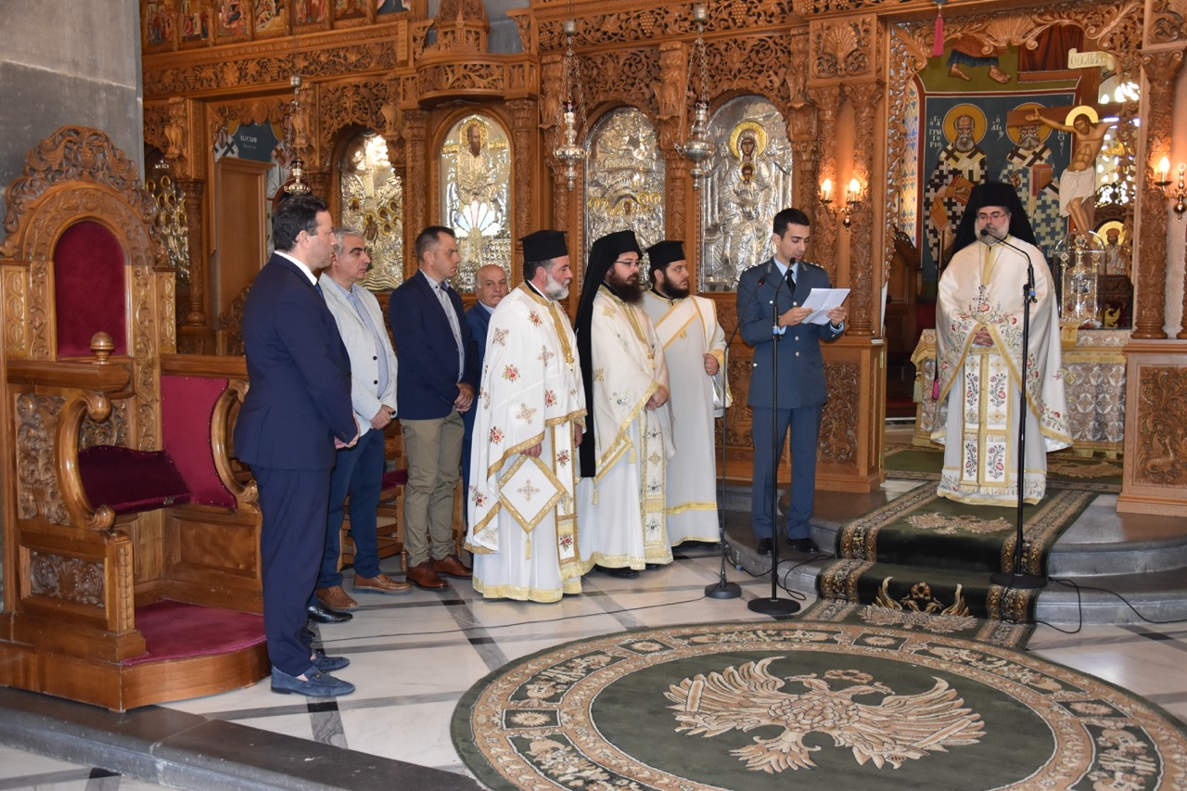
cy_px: 396
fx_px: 1236
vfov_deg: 35.5
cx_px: 594
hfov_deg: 51.3
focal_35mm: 38
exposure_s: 1/60
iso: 1400
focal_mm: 25
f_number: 4
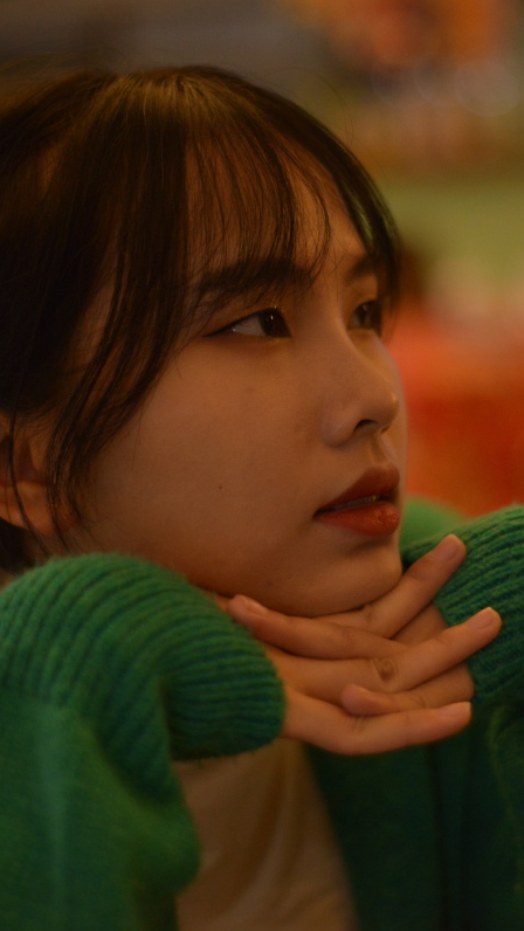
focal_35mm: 79
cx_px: 325
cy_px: 466
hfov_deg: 15.3
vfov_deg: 26.8
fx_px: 1951
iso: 1600
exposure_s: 1/500
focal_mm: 50
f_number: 1.8
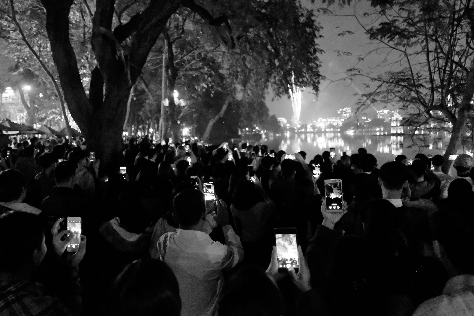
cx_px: 237
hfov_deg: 67.4
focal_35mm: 27
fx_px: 355
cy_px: 158
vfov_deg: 47.9
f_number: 2
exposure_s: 1/70
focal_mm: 18
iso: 12800
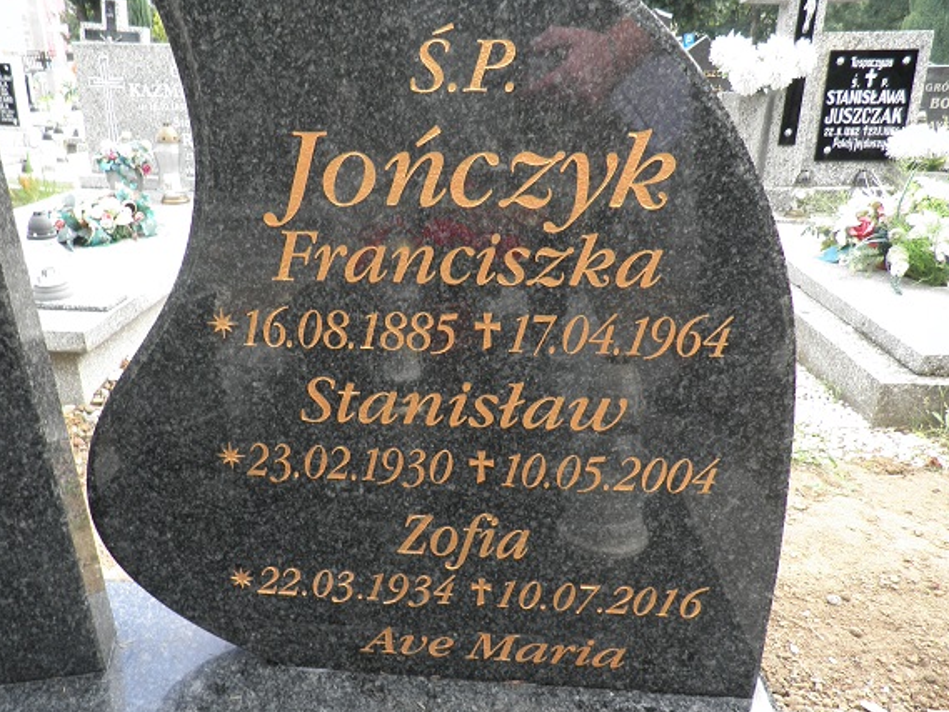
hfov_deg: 65.2
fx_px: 740
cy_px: 360
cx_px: 434
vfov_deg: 51.4
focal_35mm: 27
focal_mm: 4.3
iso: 64
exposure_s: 1/60
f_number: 3.3
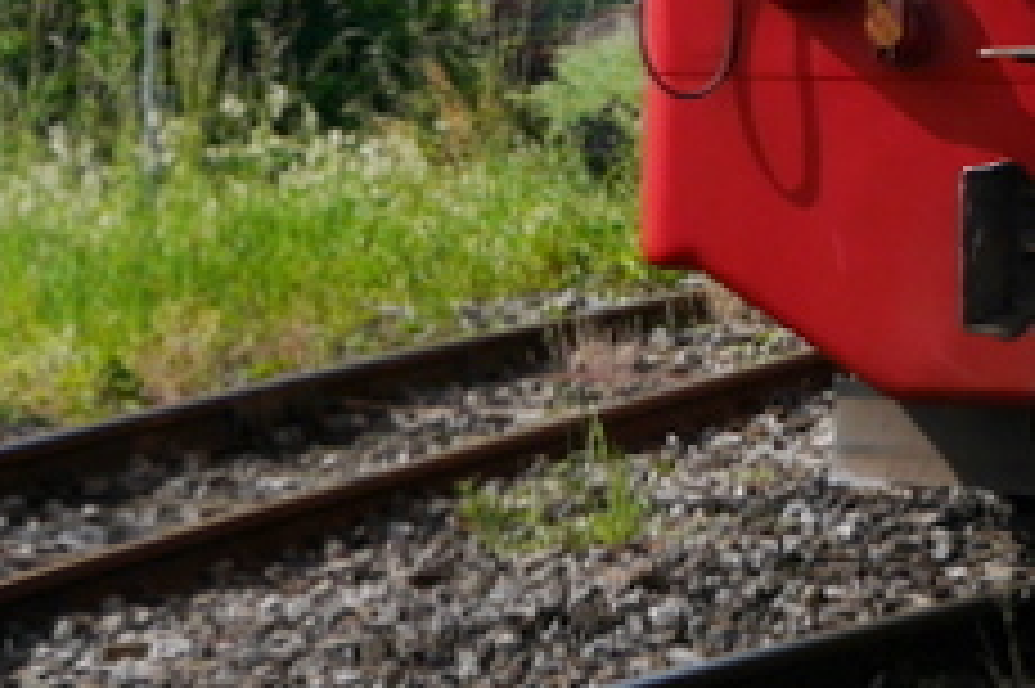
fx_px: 9710
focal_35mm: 338
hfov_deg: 6.0
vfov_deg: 4.0
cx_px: 1629
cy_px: -731
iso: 160
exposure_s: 1/400
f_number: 9
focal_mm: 34
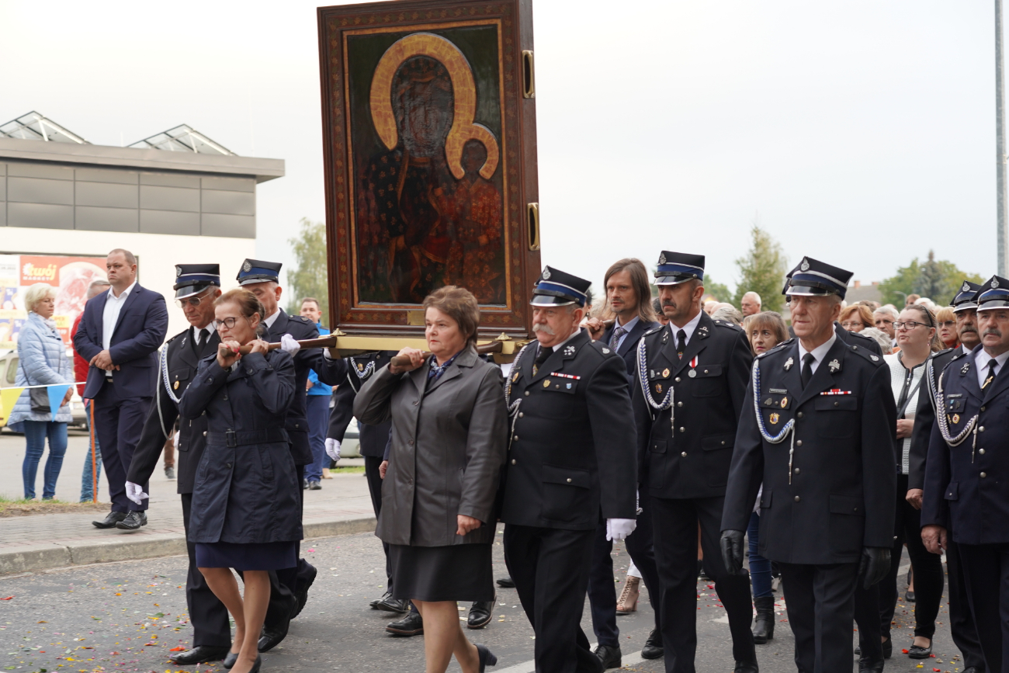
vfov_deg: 20.9
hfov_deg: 31.0
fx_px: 1822
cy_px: 336
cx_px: 504
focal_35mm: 65
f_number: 4
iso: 640
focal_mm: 65
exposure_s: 1/160
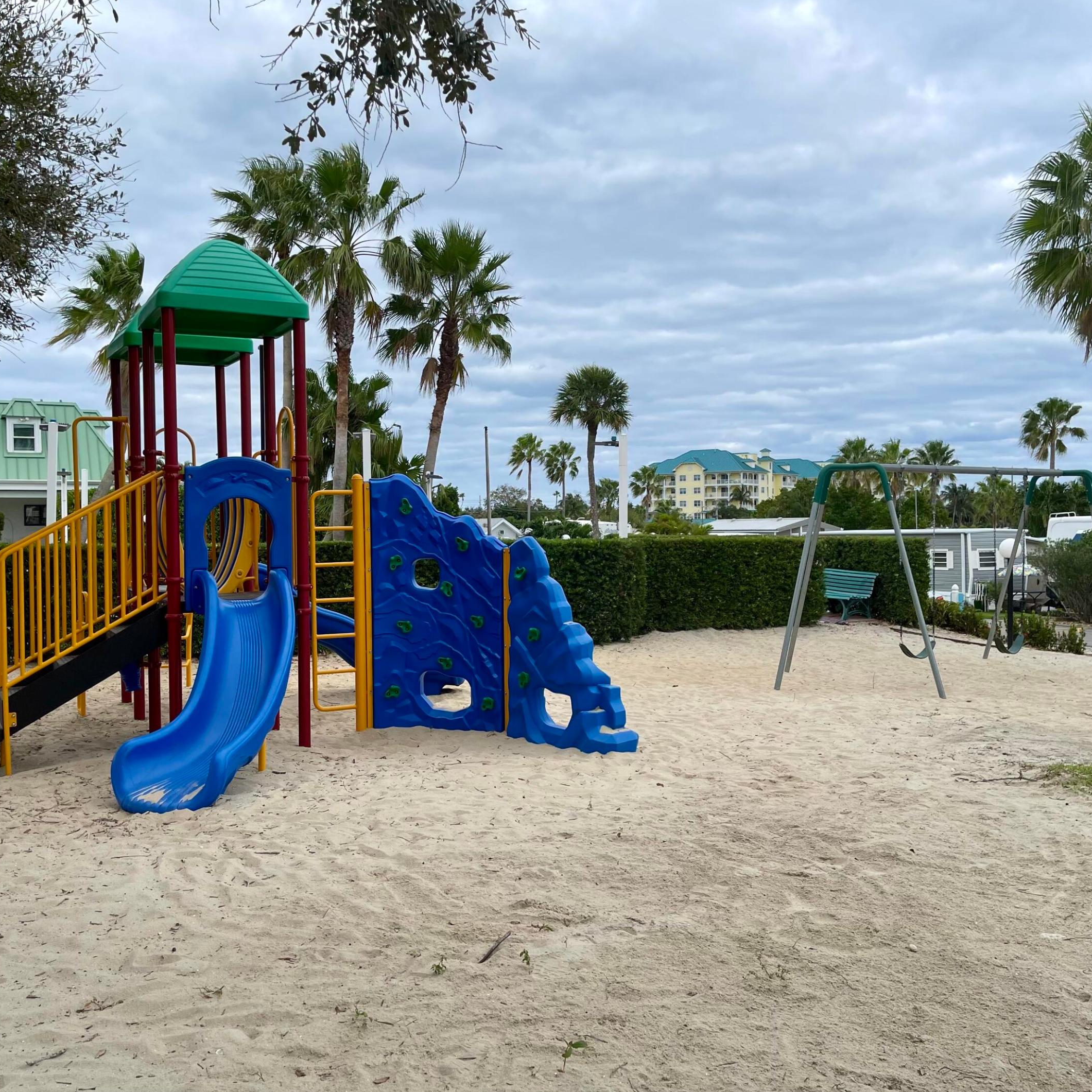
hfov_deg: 54.0
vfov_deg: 54.0
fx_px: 1071
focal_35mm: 30
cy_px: 538
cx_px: 570
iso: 32
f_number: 1.6
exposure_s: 1/1212
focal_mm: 5.1
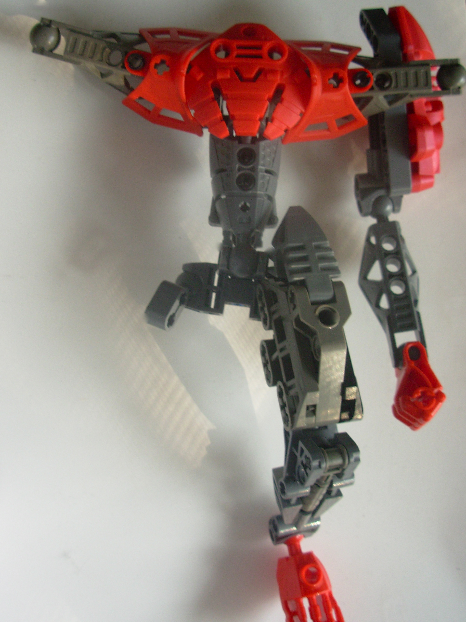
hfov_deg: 37.7
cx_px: 233
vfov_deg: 49.0
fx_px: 682
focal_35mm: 38
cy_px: 311
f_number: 2.9
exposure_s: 1/32
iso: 71
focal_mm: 6.3
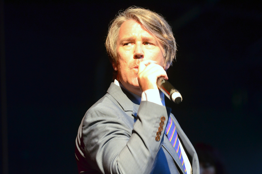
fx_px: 2397
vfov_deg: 4.1
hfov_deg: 6.3
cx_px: 131
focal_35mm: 330
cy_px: 87
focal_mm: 220
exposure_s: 1/50
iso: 1600
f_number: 5.3
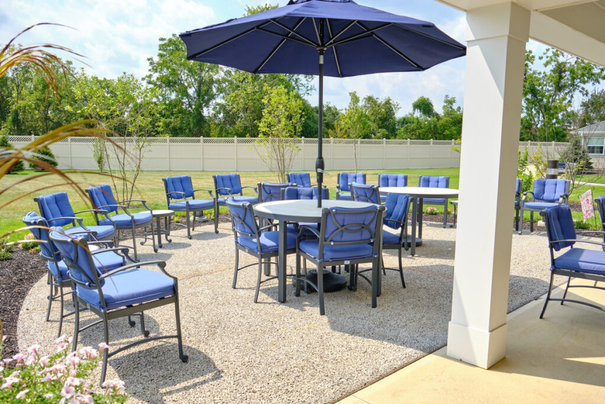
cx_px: 302
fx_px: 454
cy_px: 202
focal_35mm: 27
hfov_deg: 67.4
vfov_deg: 47.9
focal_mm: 18
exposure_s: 1/1000
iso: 400
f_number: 4
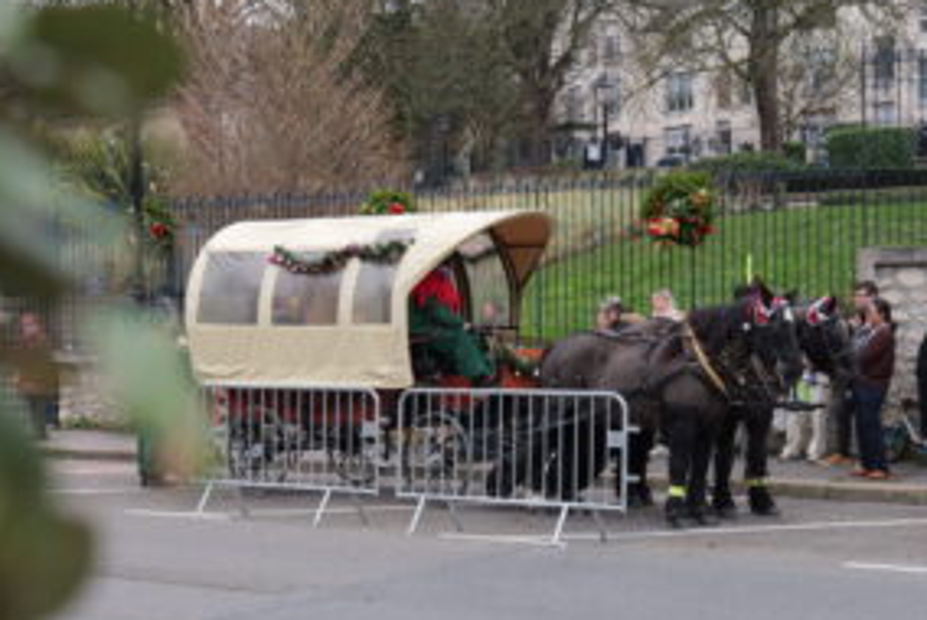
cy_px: 341
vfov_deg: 19.8
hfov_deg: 29.2
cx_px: 490
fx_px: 1779
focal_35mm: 69
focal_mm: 49
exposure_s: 1/60
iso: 100
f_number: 5.2
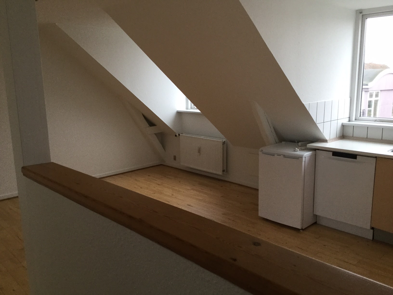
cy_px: 148
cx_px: 196
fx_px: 352
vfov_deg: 45.4
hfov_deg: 58.4
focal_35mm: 31
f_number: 2.4
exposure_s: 1/33
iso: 64
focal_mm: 3.3
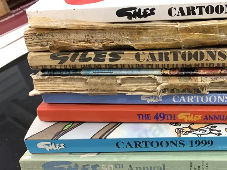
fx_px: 282
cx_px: 181
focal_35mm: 43
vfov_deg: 33.3
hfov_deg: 42.0
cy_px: 111
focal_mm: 4.25
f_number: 1.8
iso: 100
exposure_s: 1/50
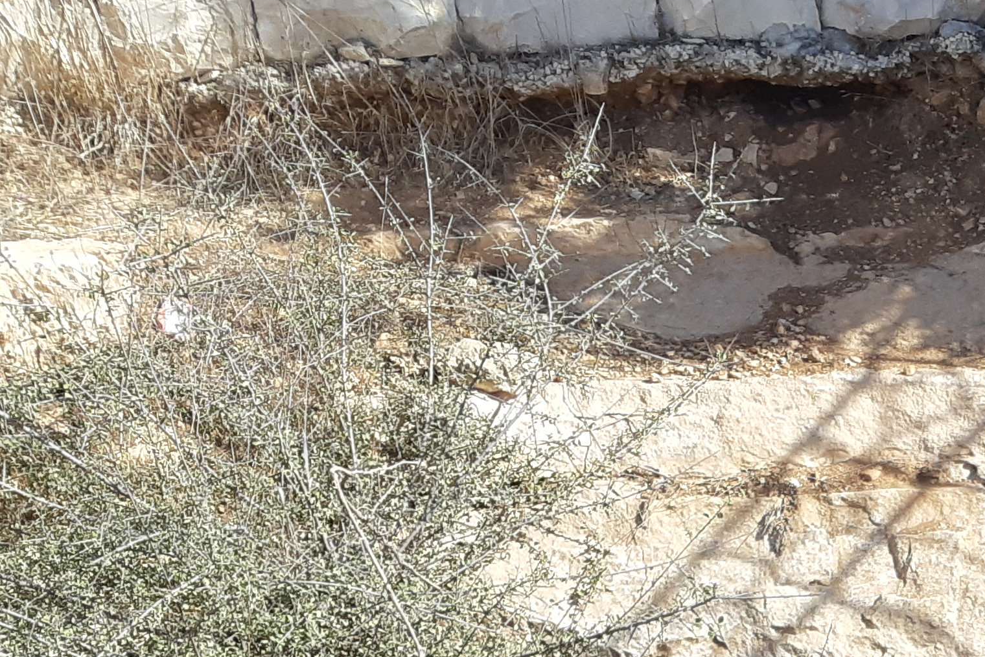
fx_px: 2243
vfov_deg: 15.1
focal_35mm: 82
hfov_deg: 23.0
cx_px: 1140
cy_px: 1069
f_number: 1.7
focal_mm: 3.93
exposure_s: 1/1314
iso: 40
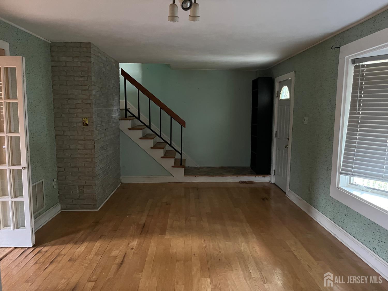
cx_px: 194
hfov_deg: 67.3
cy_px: 146
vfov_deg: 53.1
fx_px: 291
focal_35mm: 26
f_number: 1.6
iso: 800
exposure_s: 1/30
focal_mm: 5.1
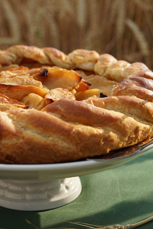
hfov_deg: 16.1
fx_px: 542
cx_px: 80
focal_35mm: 85
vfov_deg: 23.8
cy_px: 80
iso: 100
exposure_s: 1/250
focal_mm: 50
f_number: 5.6
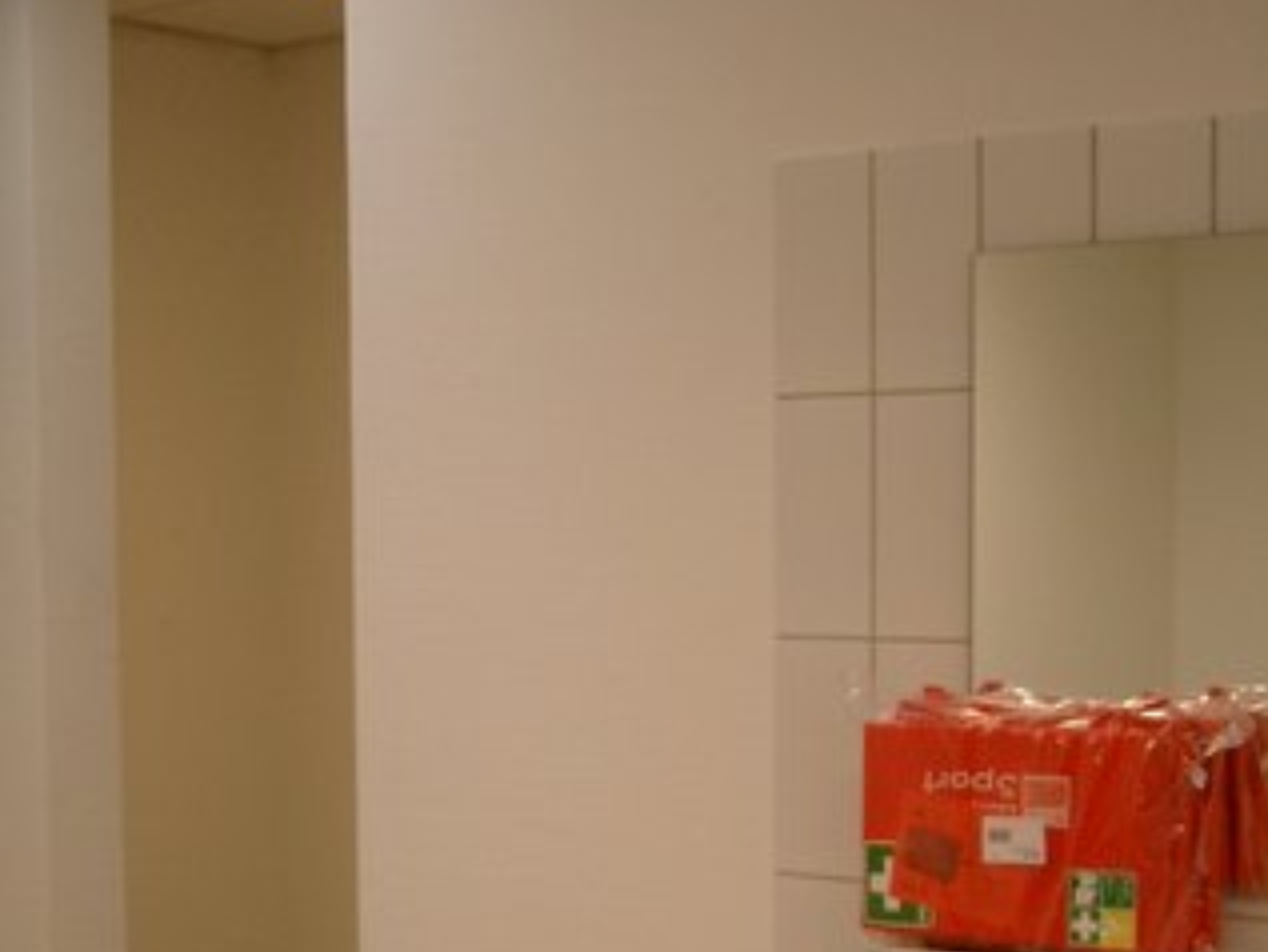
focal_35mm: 70
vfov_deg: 20.6
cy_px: 852
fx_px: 2565
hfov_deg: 27.7
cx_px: 464
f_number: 2.6
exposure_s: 1/80
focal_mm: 7.6
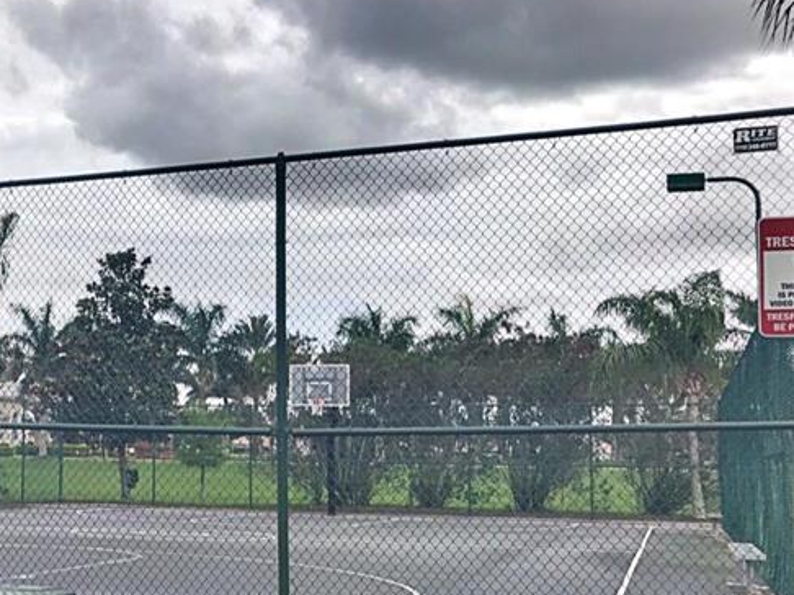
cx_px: 38
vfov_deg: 24.7
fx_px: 1353
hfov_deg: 30.8
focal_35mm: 59
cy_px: 371
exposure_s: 1/488
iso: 20
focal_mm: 3.99
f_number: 1.8
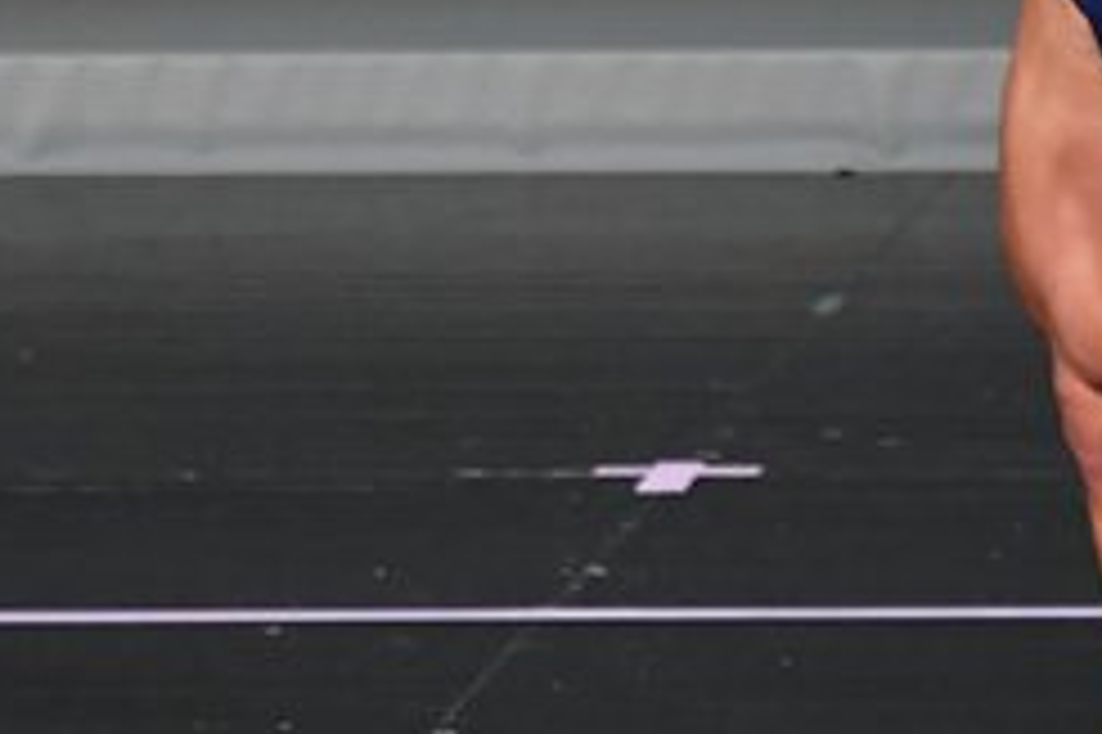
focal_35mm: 996
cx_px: 1109
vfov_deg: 1.4
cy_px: -45
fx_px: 30467
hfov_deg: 2.1
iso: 4000
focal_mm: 210
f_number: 5.6
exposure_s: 1/400
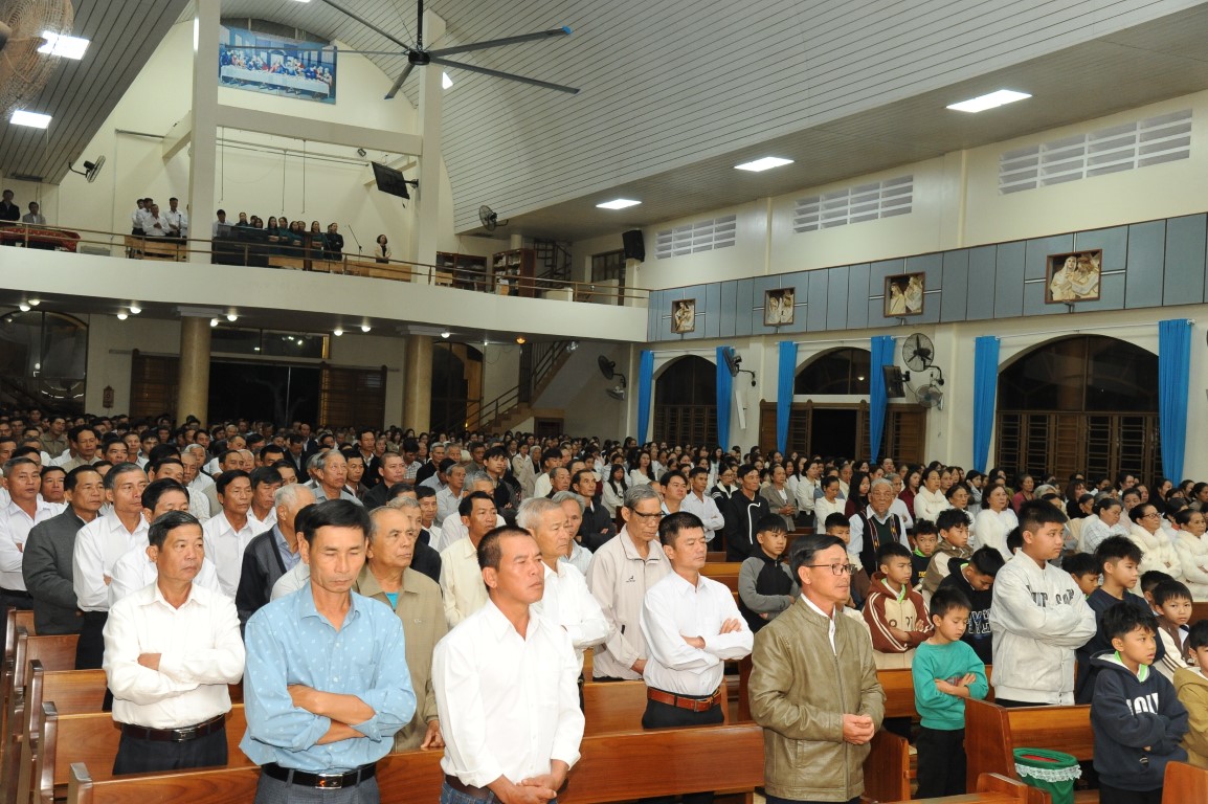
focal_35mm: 38
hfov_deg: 50.7
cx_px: 604
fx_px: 1274
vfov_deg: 35.0
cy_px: 402
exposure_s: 1/125
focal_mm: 38
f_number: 5.6
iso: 2500
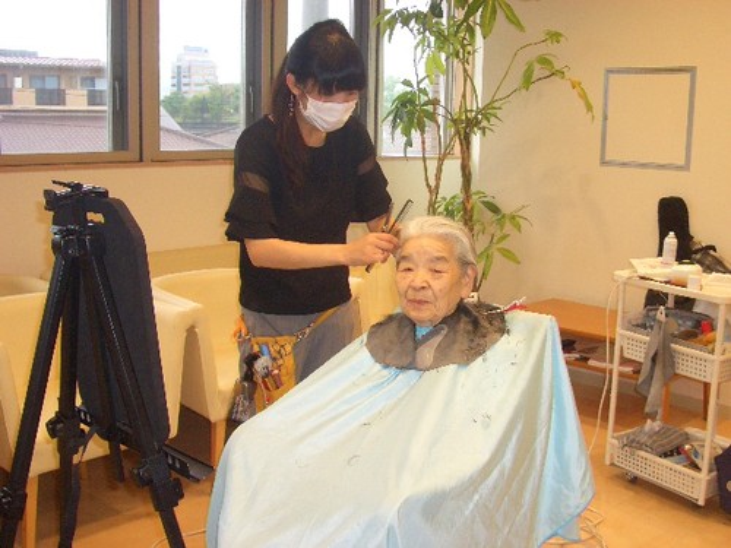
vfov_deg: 35.1
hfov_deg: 45.8
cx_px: 366
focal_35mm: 41
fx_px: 866
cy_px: 274
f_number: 2.8
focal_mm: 6.8
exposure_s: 1/60
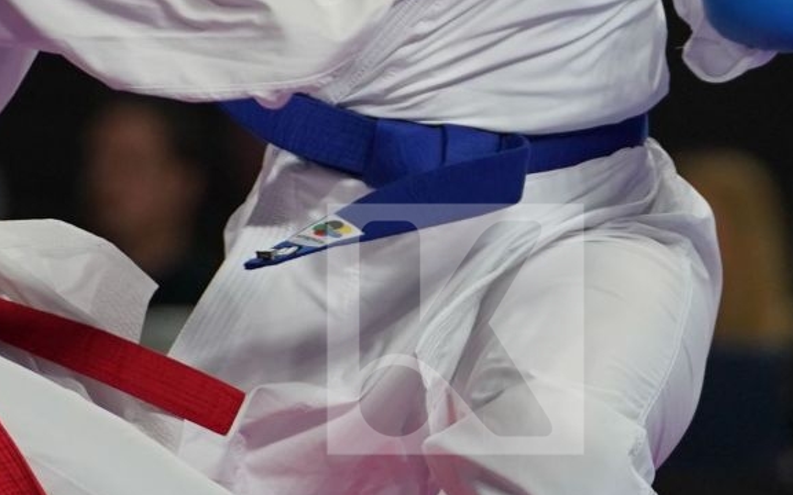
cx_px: 456
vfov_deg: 1.6
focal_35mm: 841
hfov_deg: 2.5
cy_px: -160
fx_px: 18176
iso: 1000
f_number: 2.8
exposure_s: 1/1000
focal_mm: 176
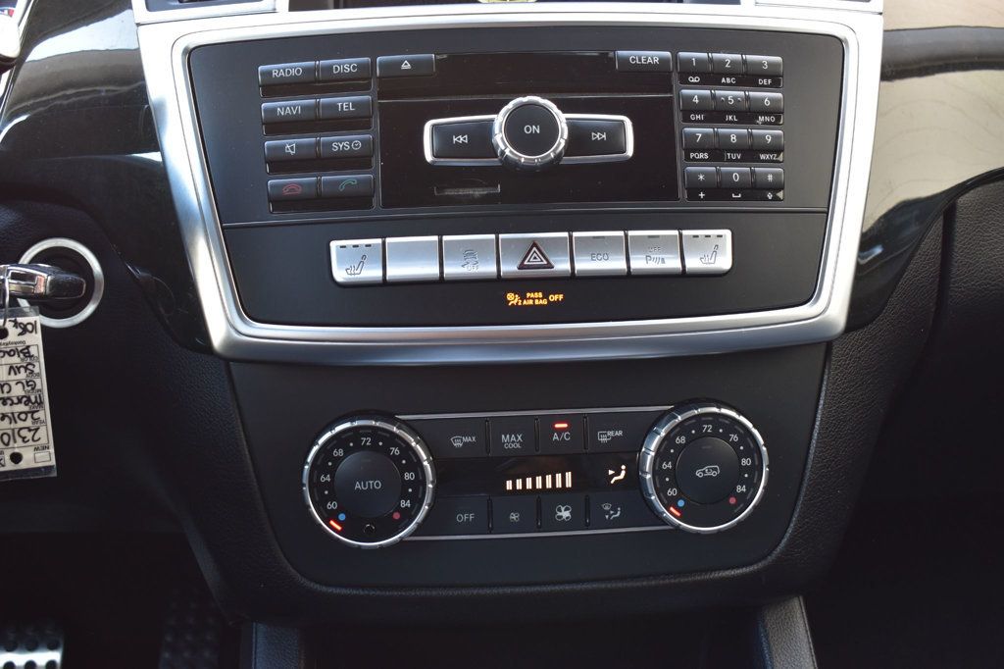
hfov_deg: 46.4
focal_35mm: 42
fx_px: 1171
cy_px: 334
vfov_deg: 31.9
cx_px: 502
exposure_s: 1/15
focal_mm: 28
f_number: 6.3
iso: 450
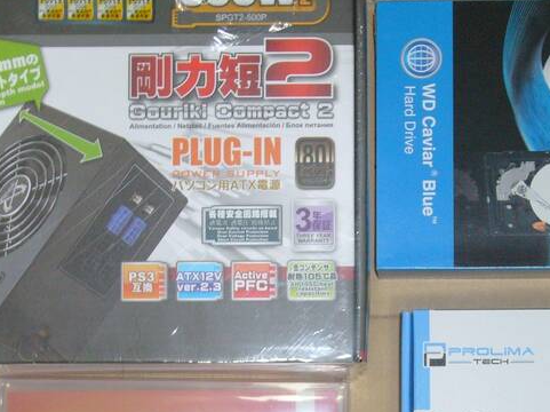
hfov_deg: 19.1
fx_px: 1635
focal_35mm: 103
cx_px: 326
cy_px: 310
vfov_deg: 14.3
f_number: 3.5
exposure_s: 1/8
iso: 160
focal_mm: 9.1
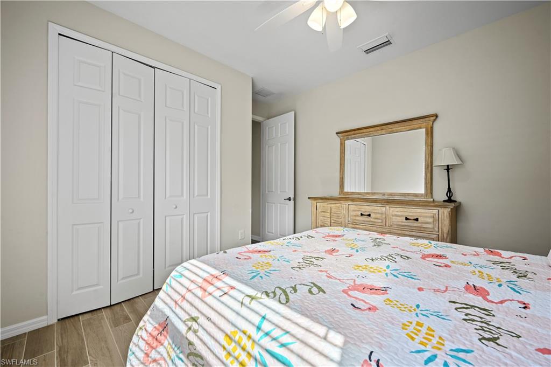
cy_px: 184
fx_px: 214
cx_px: 276
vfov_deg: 81.1
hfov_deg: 104.3
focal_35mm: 14
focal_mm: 14
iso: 100
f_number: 8
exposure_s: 1/13
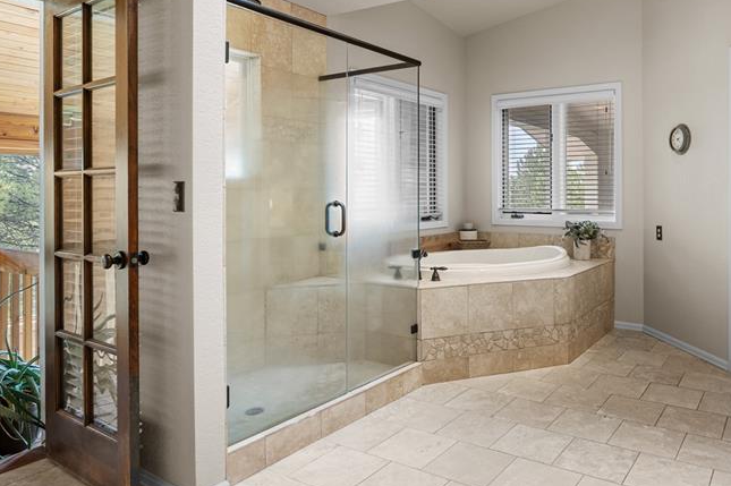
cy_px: 189
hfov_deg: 65.6
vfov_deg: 47.5
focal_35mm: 27
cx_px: 490
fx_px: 548
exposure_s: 1/2.5
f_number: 8
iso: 160
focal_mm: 17
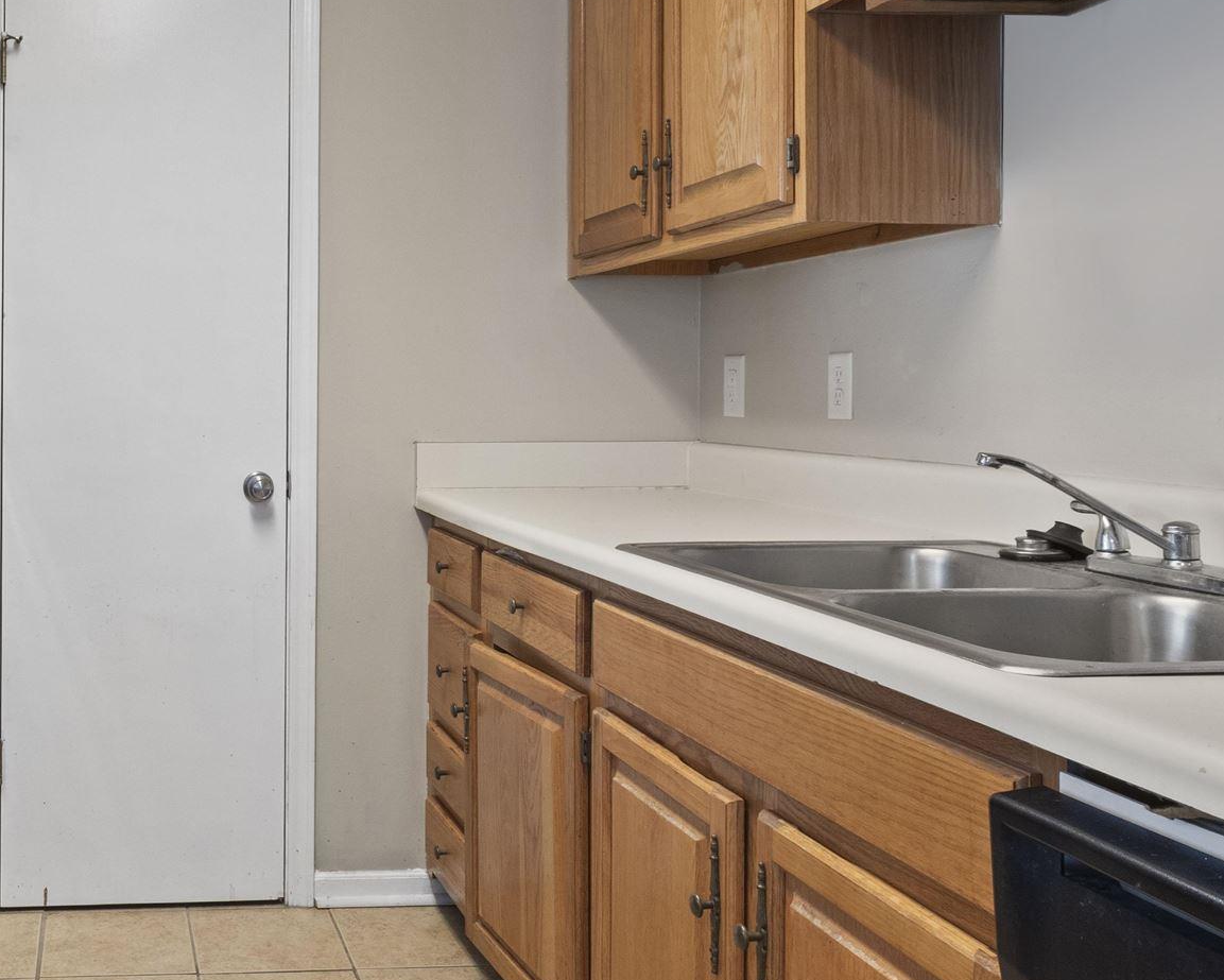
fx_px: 1268
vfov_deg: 42.1
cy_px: 410
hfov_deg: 48.1
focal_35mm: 35
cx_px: 212
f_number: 13
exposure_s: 1/4
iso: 800
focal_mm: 14
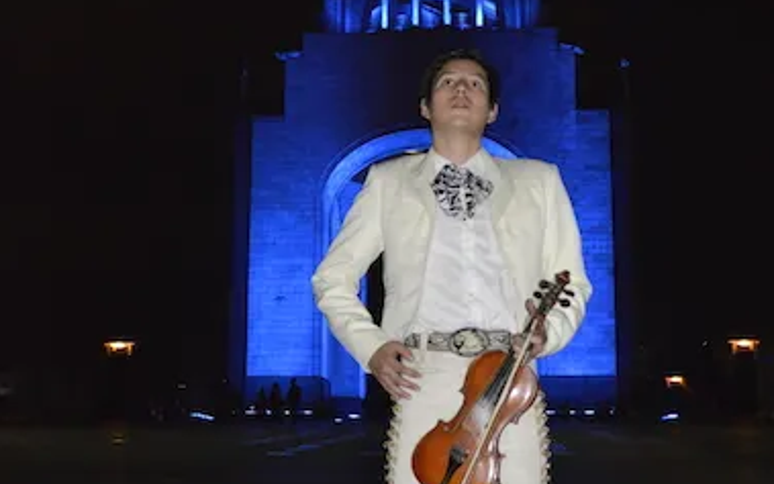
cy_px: 229
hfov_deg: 35.1
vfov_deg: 22.4
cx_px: 393
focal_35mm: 58
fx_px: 1224
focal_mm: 24
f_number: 4
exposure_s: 1/60
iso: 3200
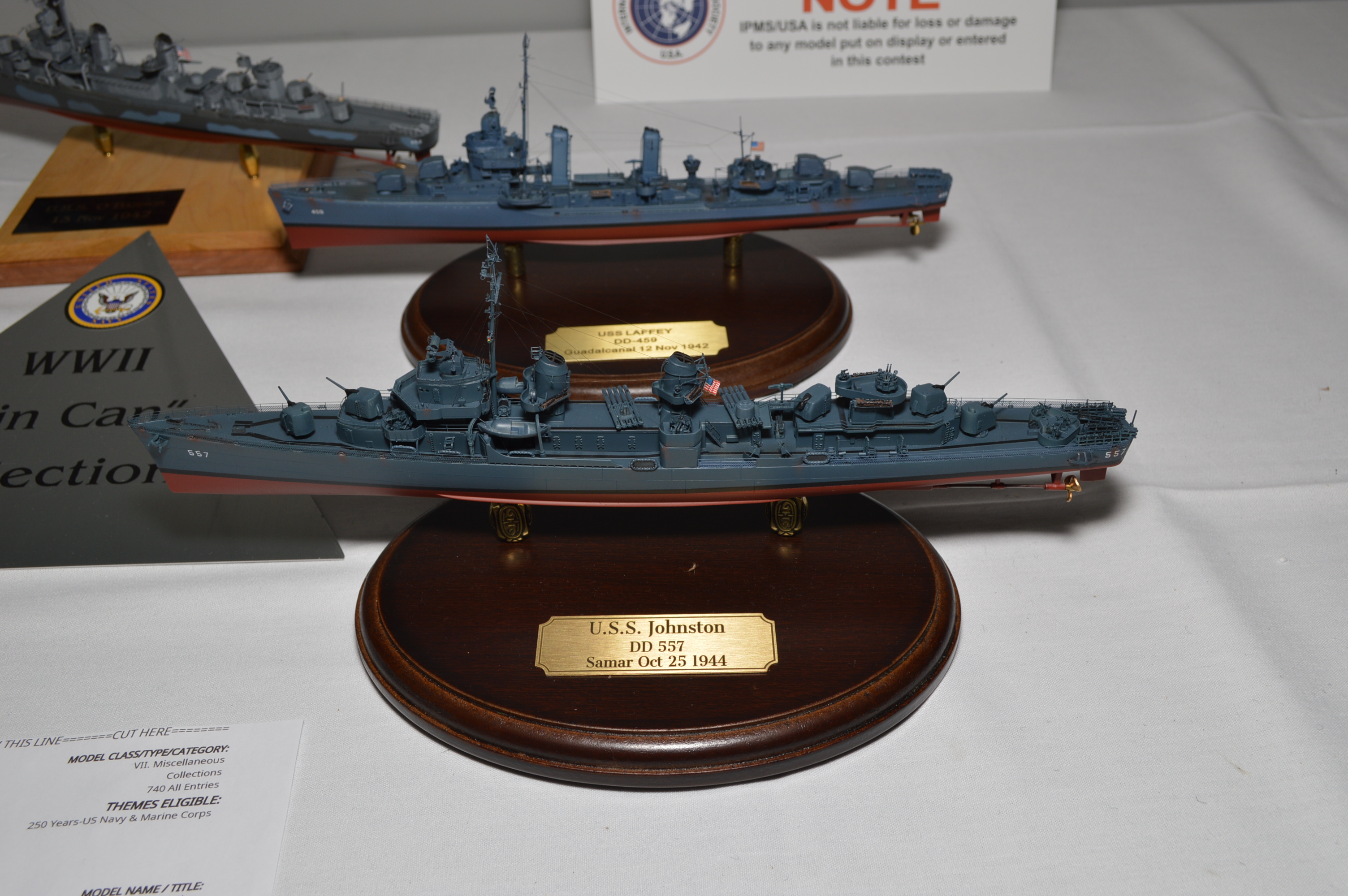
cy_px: 448
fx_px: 1347
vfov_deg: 36.8
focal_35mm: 36
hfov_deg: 53.2
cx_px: 674
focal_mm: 24
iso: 100
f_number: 8
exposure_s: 1/60
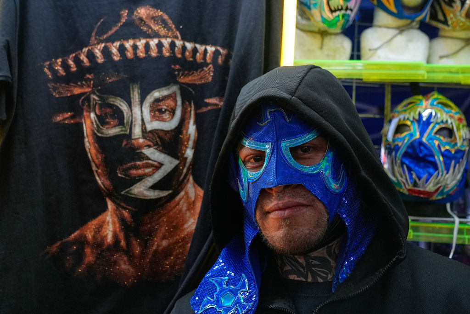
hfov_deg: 42.7
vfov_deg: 29.3
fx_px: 601
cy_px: 157
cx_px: 235
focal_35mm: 46
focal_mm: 46
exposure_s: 1/500
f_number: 5
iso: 2000
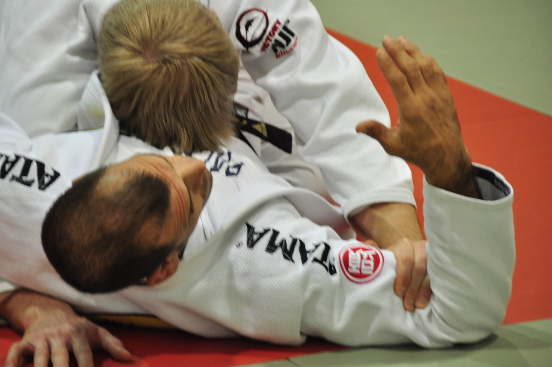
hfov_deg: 8.1
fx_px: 3906
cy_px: 184
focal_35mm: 255
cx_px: 276
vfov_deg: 5.4
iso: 1000
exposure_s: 1/40
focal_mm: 170
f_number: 5.6
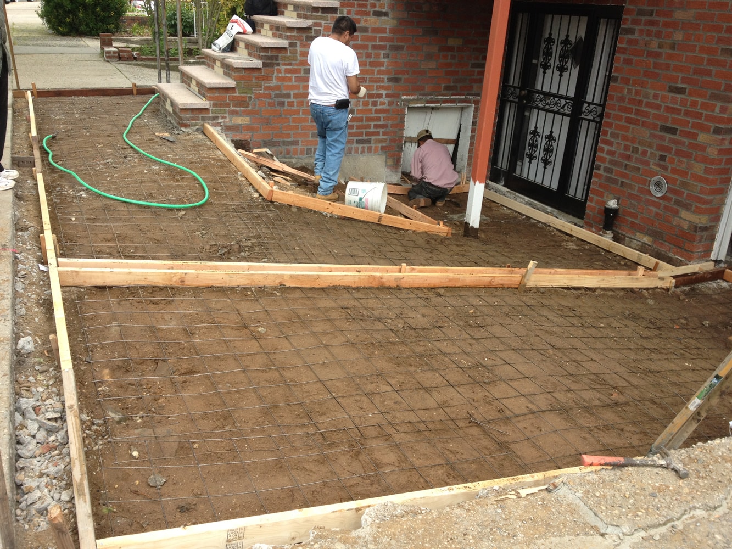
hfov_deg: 52.6
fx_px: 740
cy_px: 274
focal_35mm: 35
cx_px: 366
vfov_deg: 40.7
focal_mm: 4.28
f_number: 2.4
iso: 64
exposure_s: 1/190
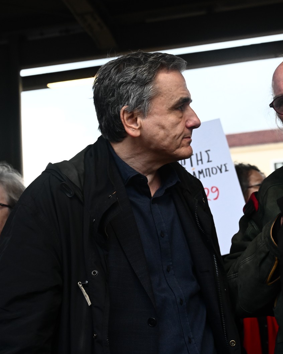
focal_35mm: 64
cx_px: 203
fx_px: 670
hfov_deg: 23.7
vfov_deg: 29.6
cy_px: 176
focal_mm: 45
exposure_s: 1/250
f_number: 5
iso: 3200
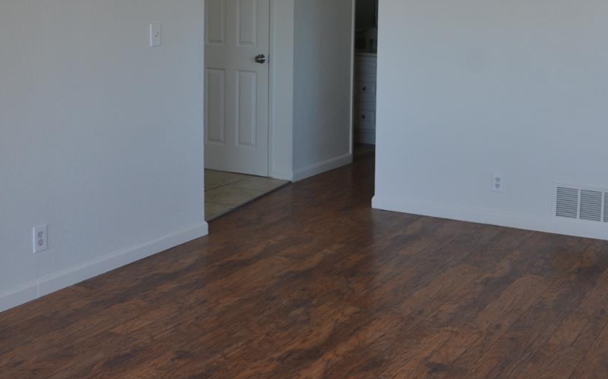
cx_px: 465
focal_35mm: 49
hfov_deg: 39.8
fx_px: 812
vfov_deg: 25.6
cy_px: 50
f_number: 5.6
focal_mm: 18
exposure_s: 1/125
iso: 320
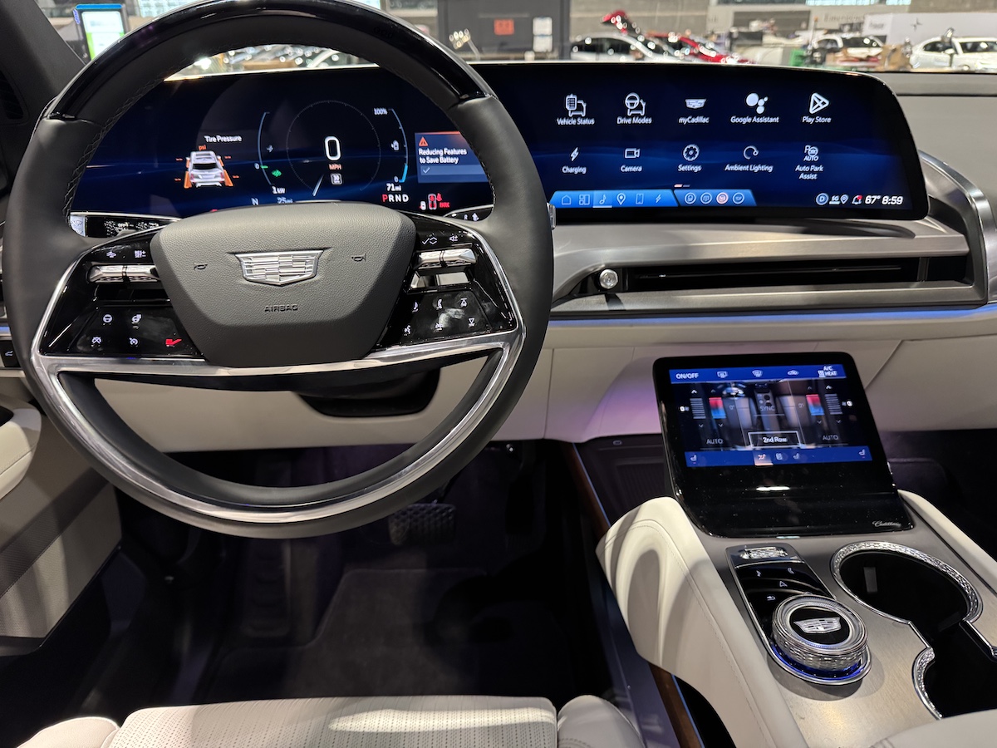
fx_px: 691
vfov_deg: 56.8
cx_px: 498
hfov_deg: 71.6
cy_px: 374
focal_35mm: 24
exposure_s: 1/33
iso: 640
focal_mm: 6.76
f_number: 1.78
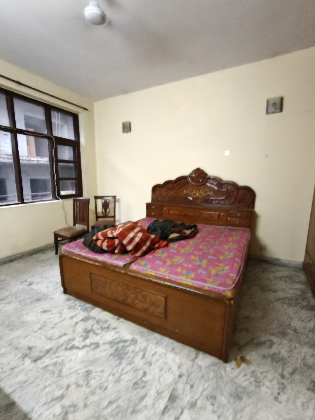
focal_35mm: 16
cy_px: 210
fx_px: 194
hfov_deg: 78.1
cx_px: 158
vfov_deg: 94.5
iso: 1250
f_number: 2.2
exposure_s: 1/25
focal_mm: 1.68
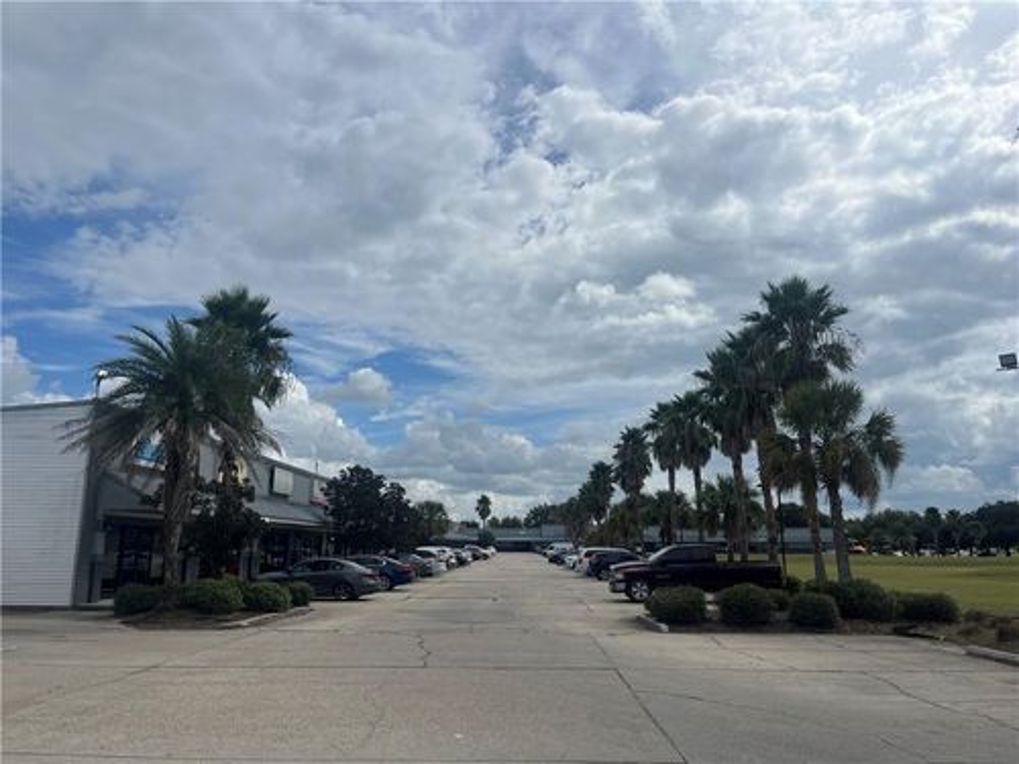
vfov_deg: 53.1
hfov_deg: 67.3
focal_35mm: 26
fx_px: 765
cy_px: 382
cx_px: 510
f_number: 1.6
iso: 50
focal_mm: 5.1
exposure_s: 1/9901
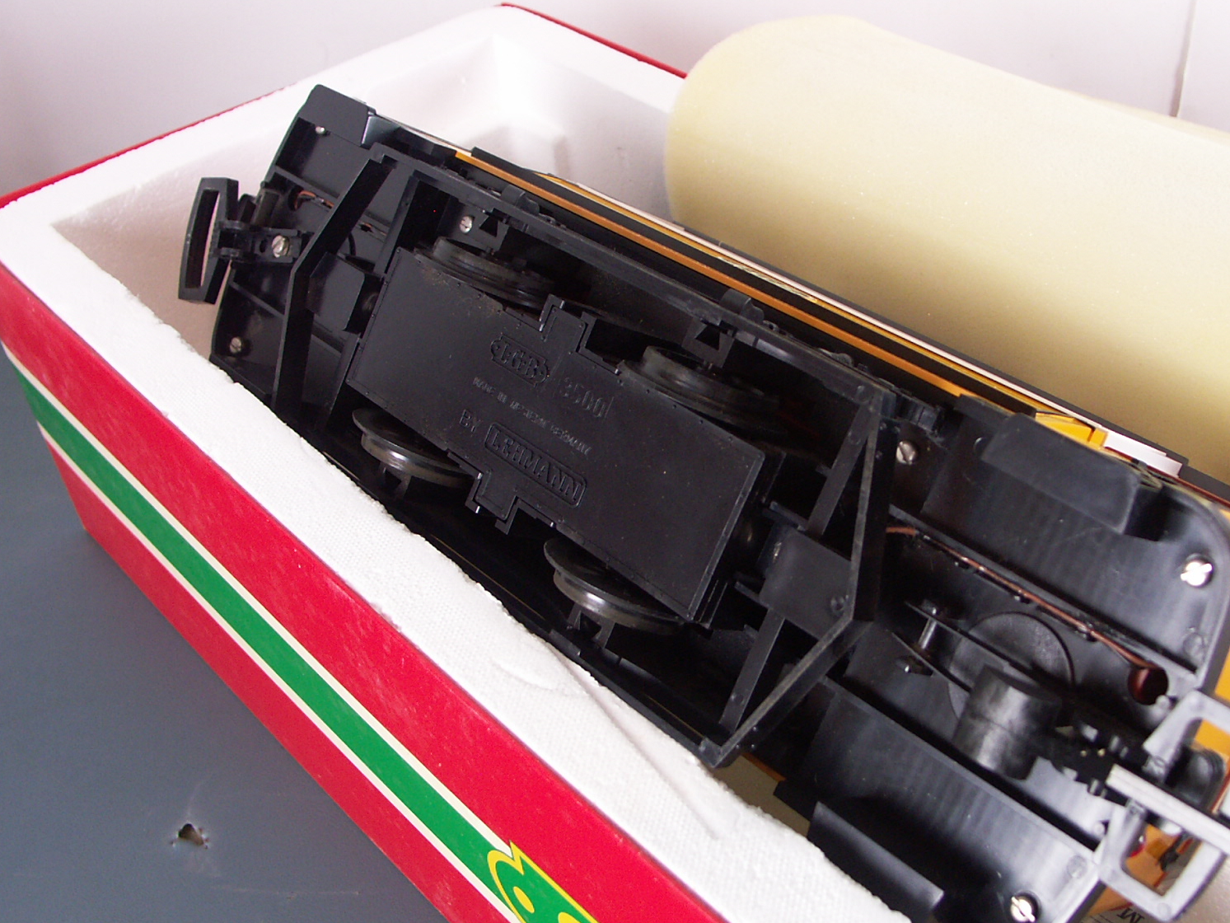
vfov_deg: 36.7
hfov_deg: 47.2
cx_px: 805
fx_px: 1386
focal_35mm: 39
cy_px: 546
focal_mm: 7.2
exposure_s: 1/20
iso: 100
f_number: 2.8
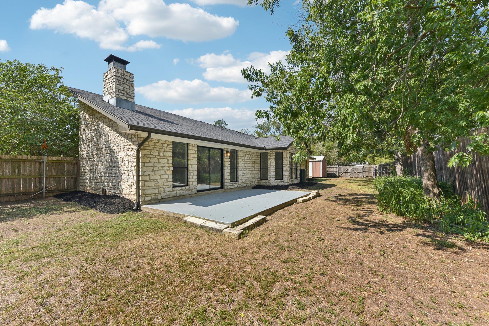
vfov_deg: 81.2
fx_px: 190
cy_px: 163
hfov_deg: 104.2
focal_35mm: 14
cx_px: 244
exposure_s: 1/200
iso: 100
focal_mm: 14
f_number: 8
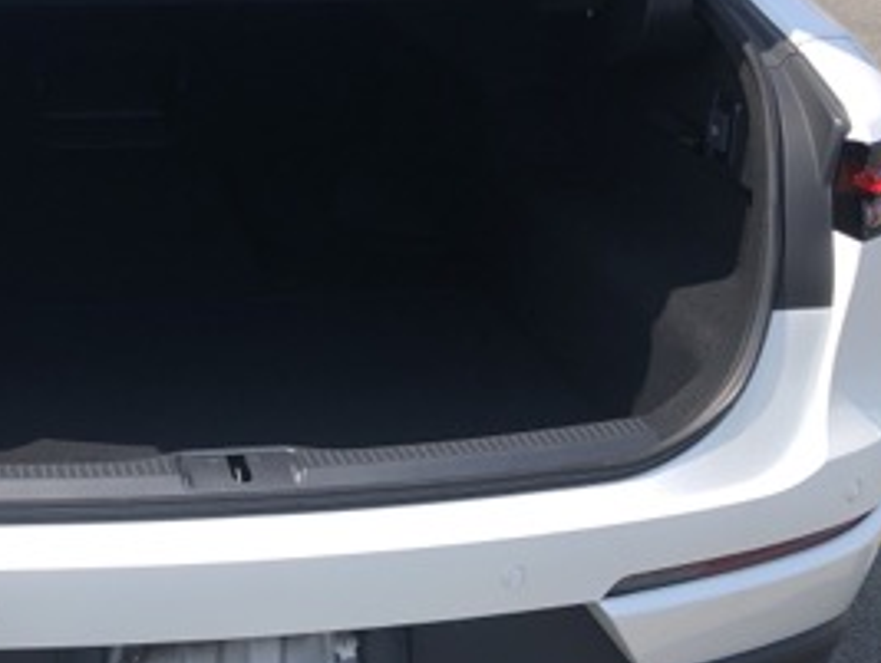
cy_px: 284
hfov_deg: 28.4
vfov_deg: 22.0
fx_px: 1707
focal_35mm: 67
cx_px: 191
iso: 20
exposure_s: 1/1171
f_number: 1.8
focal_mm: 3.99
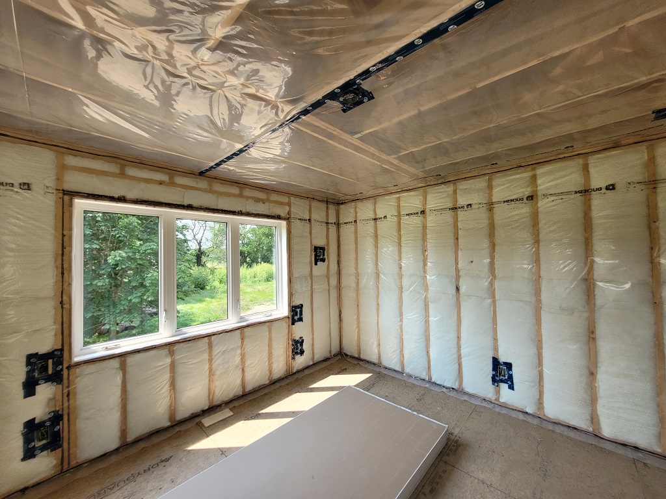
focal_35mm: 13
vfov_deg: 89.9
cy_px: 250
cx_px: 333
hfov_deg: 106.2
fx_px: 250
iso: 40
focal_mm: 1.74
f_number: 2.2
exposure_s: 1/139
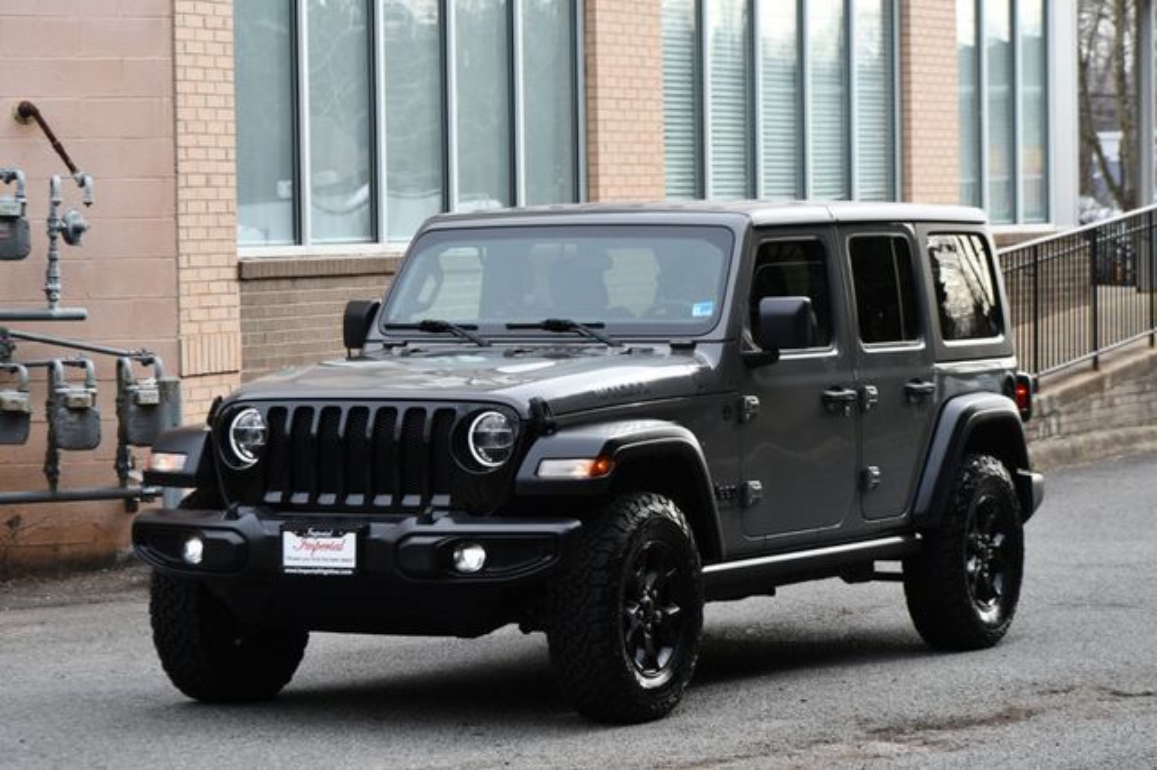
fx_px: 3951
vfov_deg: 11.1
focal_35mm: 123
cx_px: 578
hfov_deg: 16.7
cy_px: 385
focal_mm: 82
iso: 200
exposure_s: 1/250
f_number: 6.3
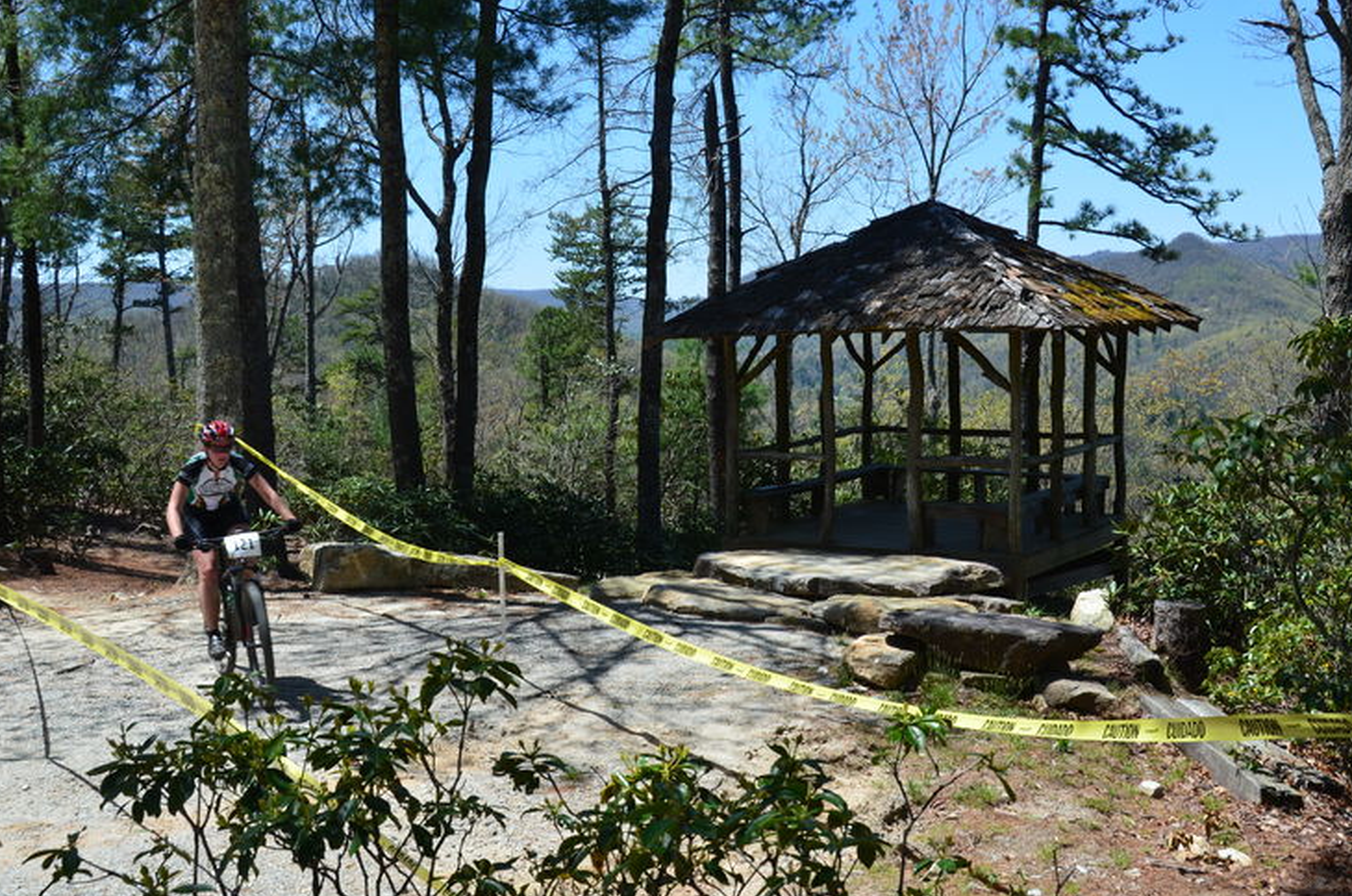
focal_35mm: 38
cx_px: 697
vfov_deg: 34.9
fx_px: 1425
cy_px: 429
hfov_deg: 50.8
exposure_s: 1/125
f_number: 11
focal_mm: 24
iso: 140
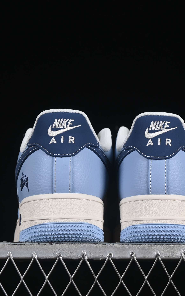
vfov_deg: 18.1
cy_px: 148
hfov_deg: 11.4
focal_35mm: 115
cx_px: 120
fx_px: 927
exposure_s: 1/80
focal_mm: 50
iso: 160
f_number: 8
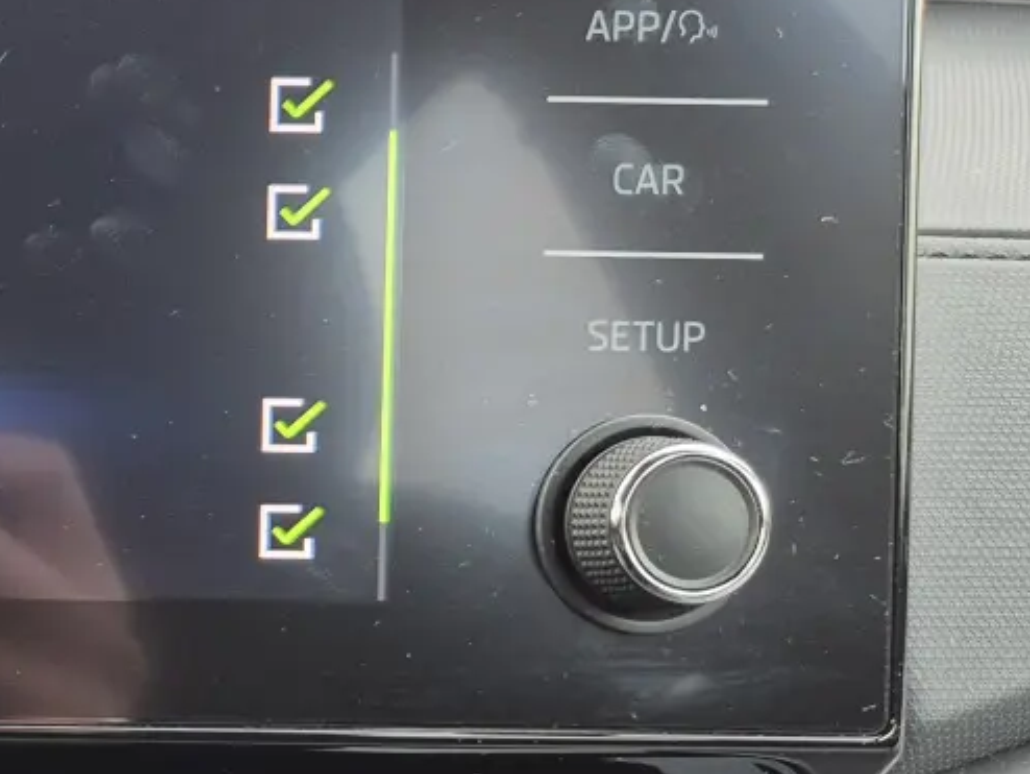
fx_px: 1995
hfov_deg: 24.0
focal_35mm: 67
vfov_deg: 21.7
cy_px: 595
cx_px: -436
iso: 100
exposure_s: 1/100
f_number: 1.8
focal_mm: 5.4
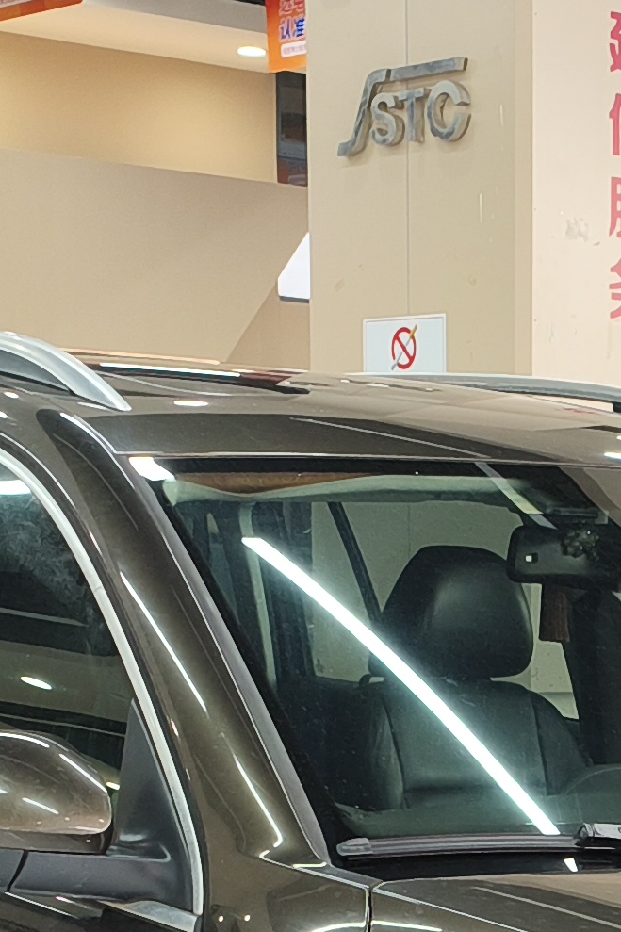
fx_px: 2899
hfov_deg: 11.9
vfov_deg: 17.4
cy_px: 1120
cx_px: 765
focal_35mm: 112
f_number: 1.5
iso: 80
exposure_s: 1/100
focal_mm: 4.94
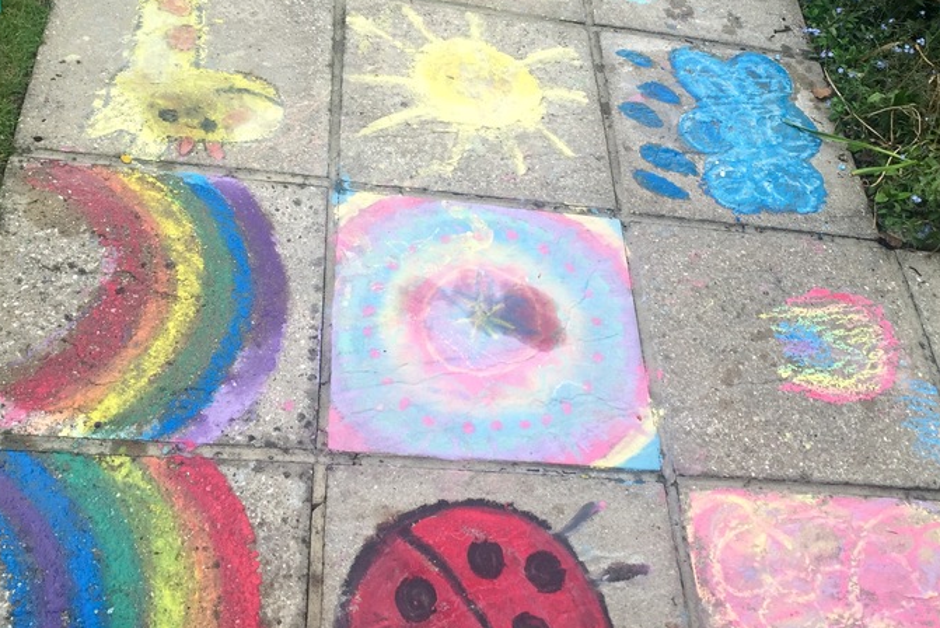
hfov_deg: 42.7
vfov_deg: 29.0
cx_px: 520
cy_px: 186
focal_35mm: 46
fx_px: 1202
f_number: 2.2
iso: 32
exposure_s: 1/100
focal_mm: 4.15
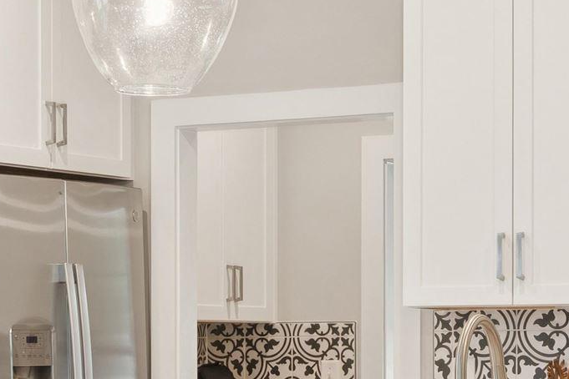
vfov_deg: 8.6
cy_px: 380
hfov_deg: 12.8
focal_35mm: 158
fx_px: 2497
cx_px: -53
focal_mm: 35
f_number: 7.1
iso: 160
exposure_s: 1/8
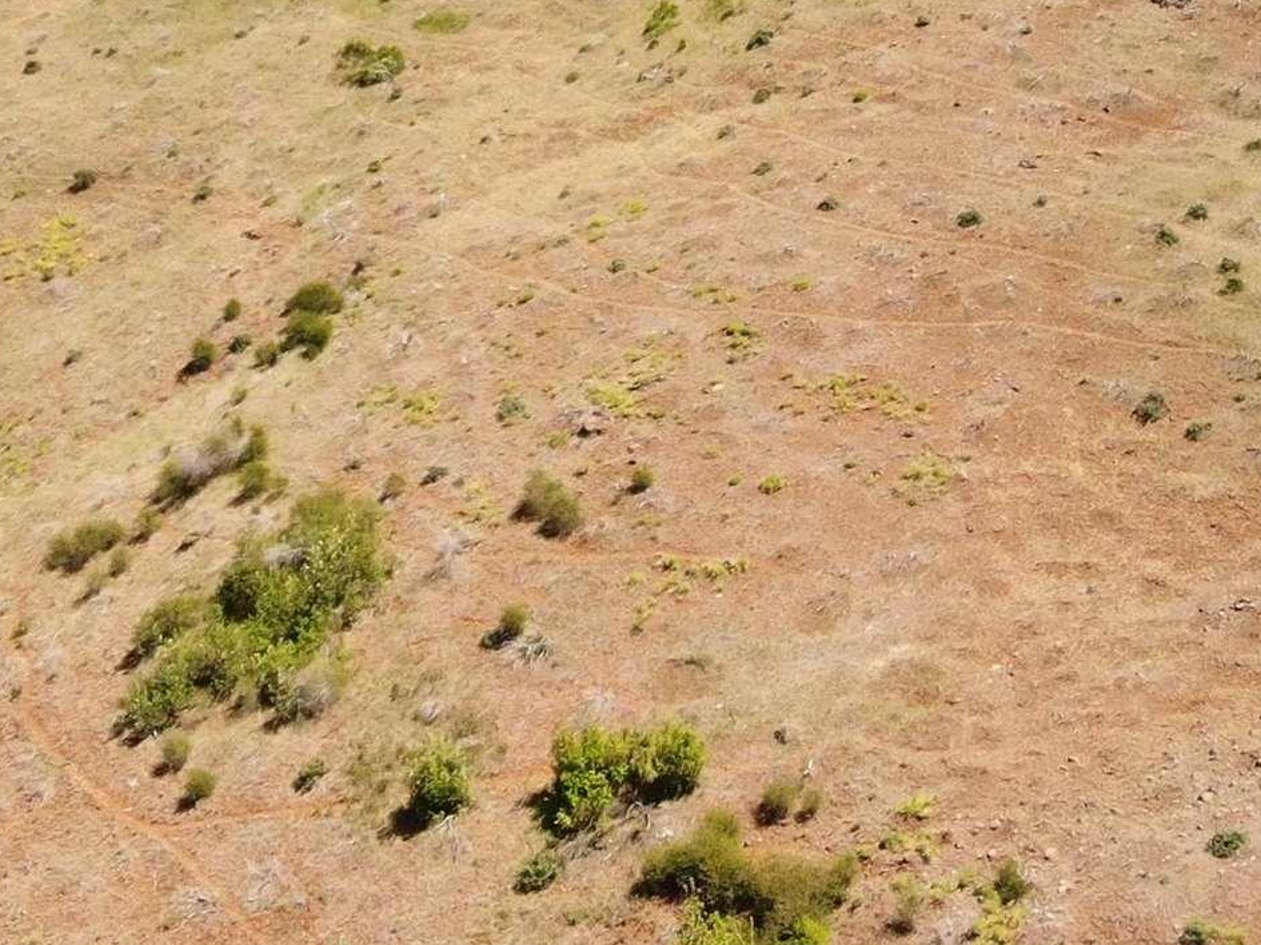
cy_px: -390
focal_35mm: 78
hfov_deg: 25.0
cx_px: 717
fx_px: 2840
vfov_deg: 17.4
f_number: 2.8
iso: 400
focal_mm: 4.5
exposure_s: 1/15
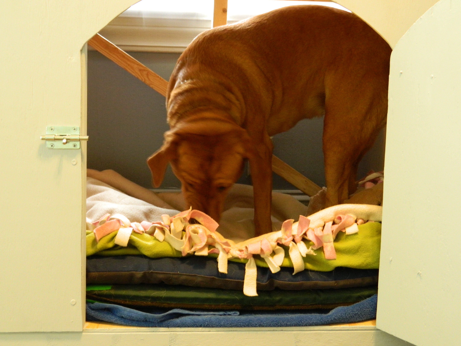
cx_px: 230
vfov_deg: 30.9
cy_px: 173
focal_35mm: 47
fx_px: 626
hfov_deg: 40.4
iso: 450
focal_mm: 8.4
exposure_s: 1/10
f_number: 3.6
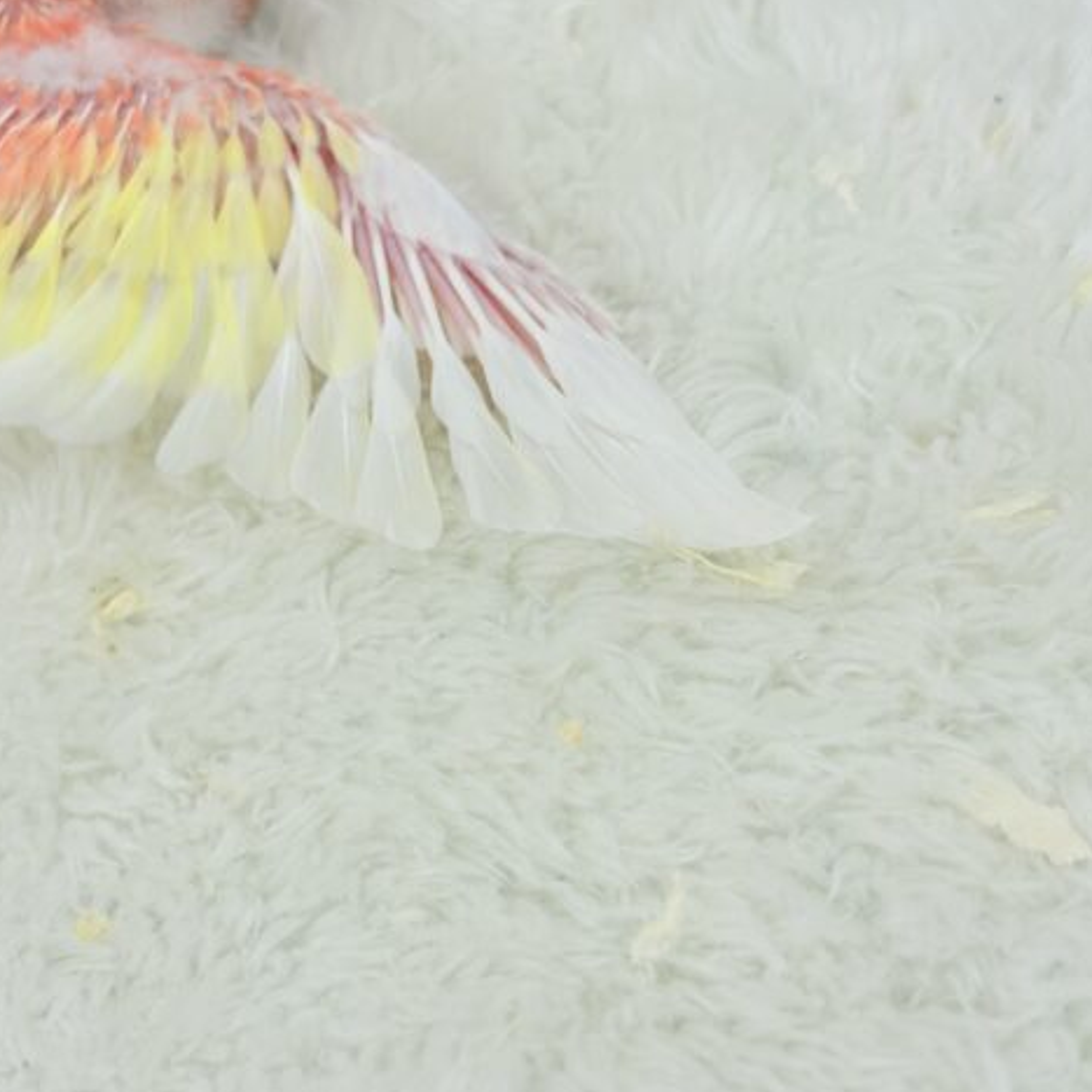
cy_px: 547
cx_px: 470
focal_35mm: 63
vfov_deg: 27.3
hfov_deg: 27.3
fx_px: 2248
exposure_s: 1/100
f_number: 1.6
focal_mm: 5.96
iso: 40
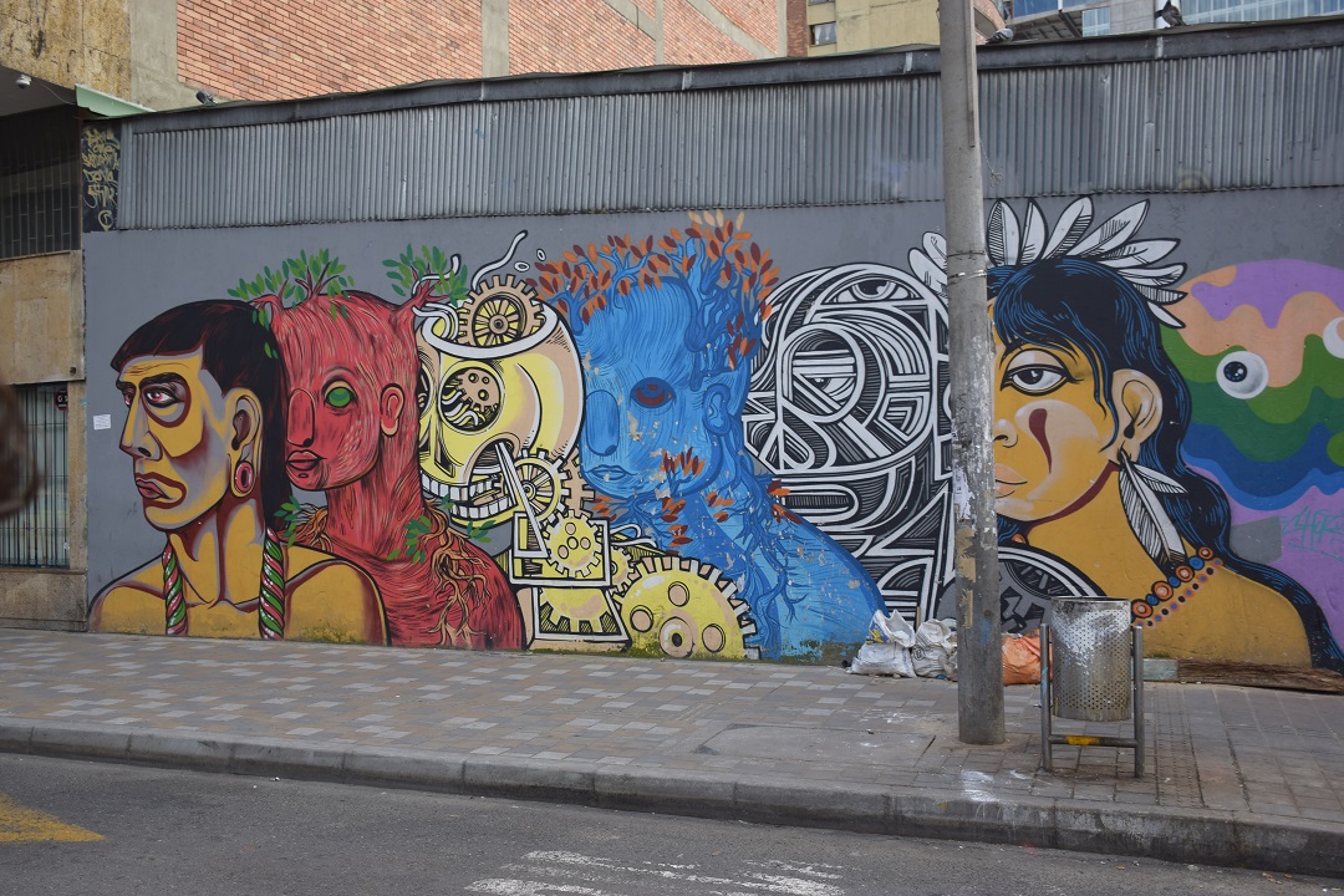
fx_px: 1288
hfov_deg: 55.1
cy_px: 448
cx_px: 672
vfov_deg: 38.4
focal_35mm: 34
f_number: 3.8
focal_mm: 23
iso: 100
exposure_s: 1/200
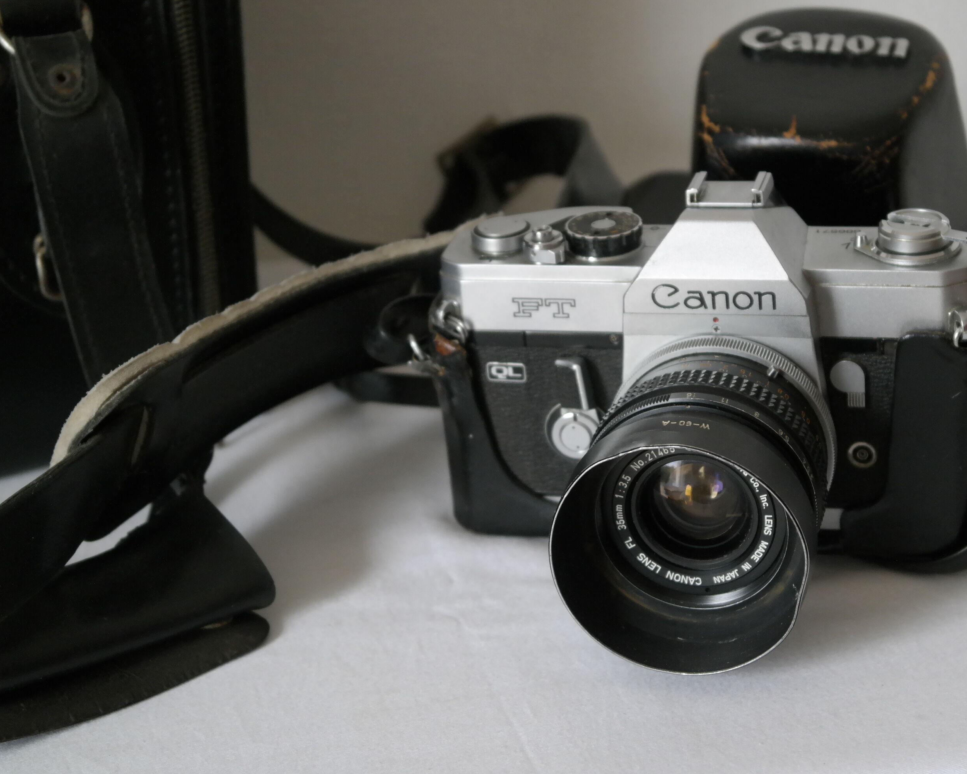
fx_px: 2490
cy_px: 387
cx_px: 568
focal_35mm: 87
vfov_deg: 17.7
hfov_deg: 22.0
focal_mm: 50
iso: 1600
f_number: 5.6
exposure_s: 1/80
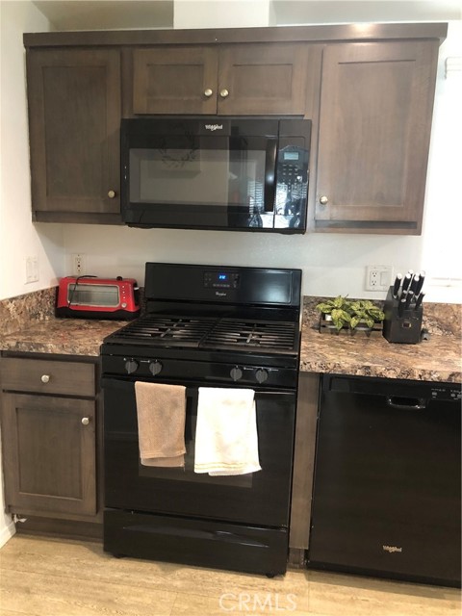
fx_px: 498
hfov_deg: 49.7
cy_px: 308
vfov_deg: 63.4
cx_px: 231
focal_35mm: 28
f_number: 1.8
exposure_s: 1/6
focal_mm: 3.99
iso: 80
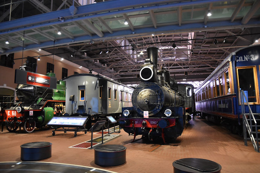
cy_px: 86
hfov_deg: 73.8
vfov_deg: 53.1
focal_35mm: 24
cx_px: 130
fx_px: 173
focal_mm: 16
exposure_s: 1/60
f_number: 3.2
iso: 3200
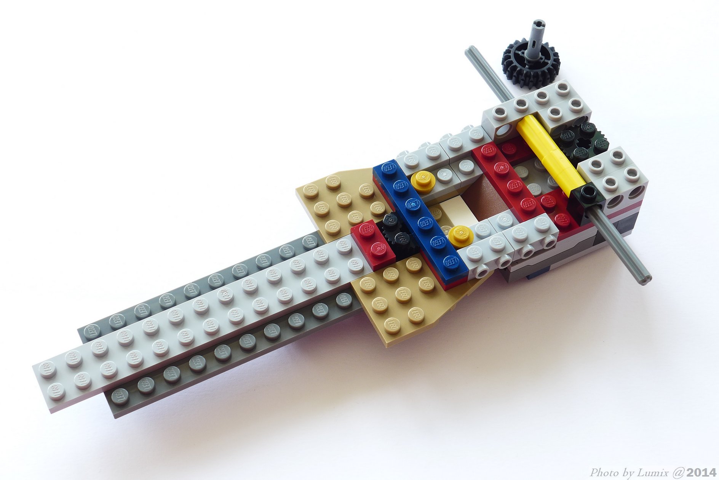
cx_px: 360
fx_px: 1199
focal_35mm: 60
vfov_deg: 22.6
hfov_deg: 33.4
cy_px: 240
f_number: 4
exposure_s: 1/40
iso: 80
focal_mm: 11.8
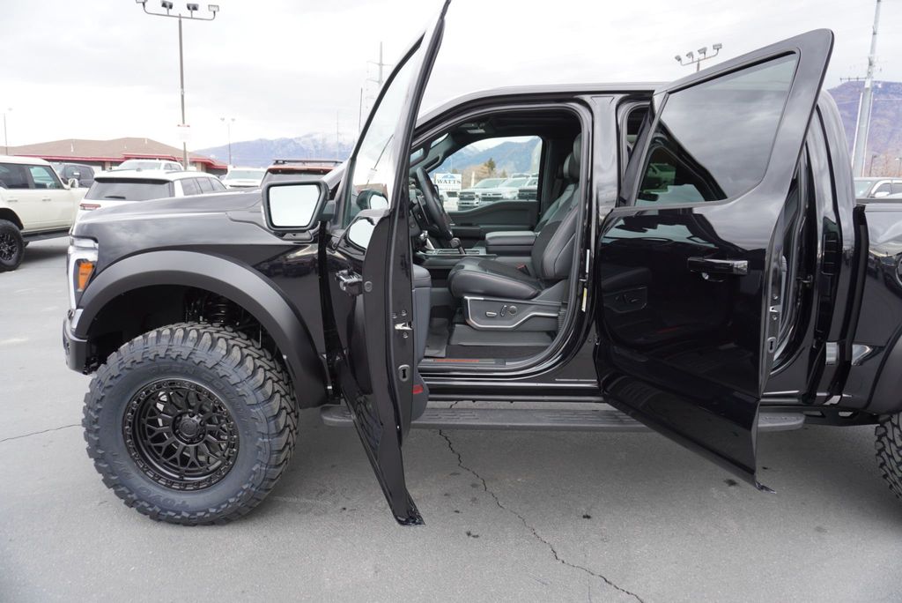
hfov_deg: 73.7
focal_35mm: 24
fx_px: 602
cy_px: 302
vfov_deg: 53.2
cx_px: 451
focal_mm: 16
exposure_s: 1/60
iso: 125
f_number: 4
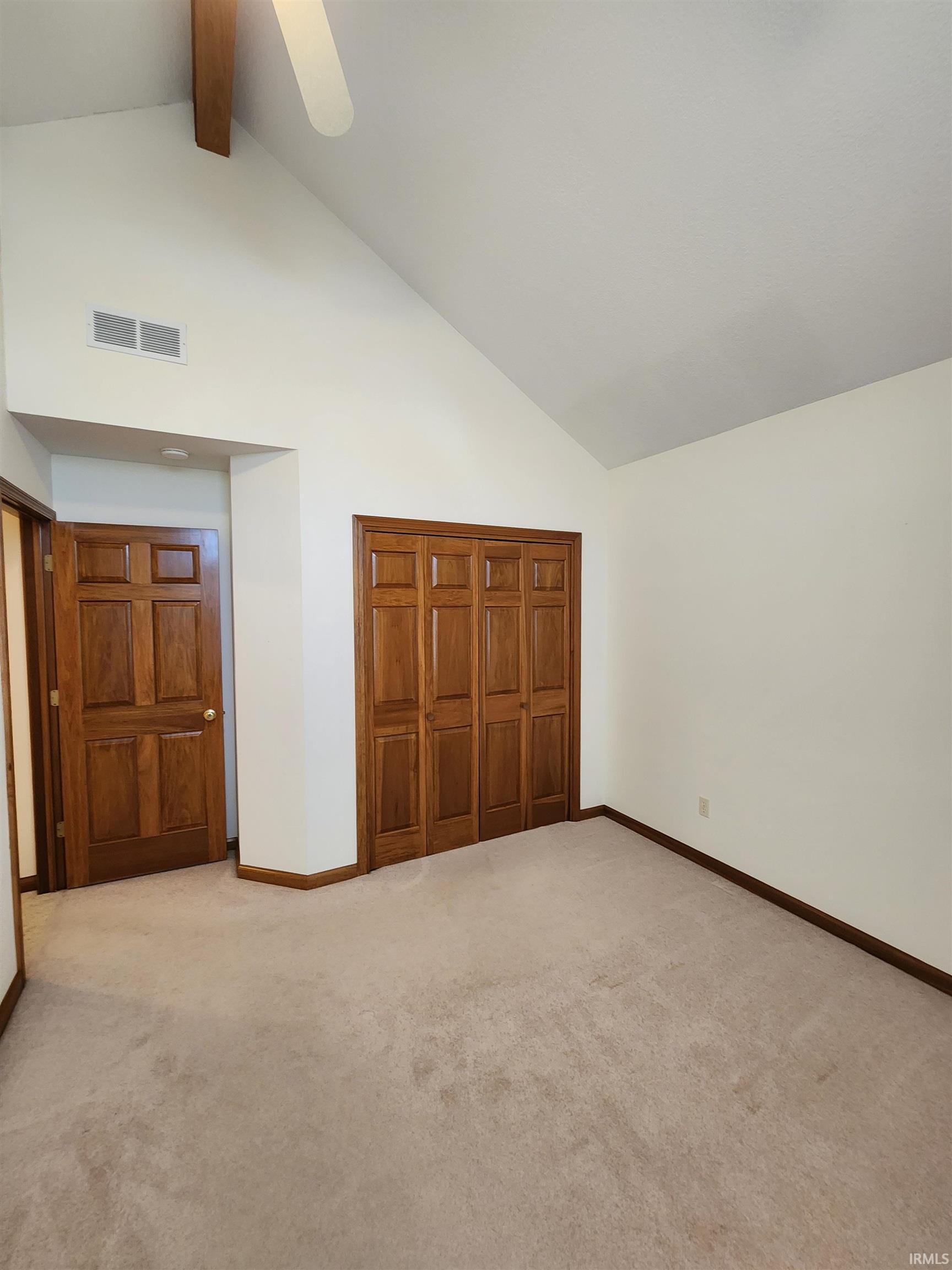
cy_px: 635
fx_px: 477
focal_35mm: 13
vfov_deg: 106.2
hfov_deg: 89.9
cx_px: 476
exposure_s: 1/30
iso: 320
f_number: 2.2
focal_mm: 2.2
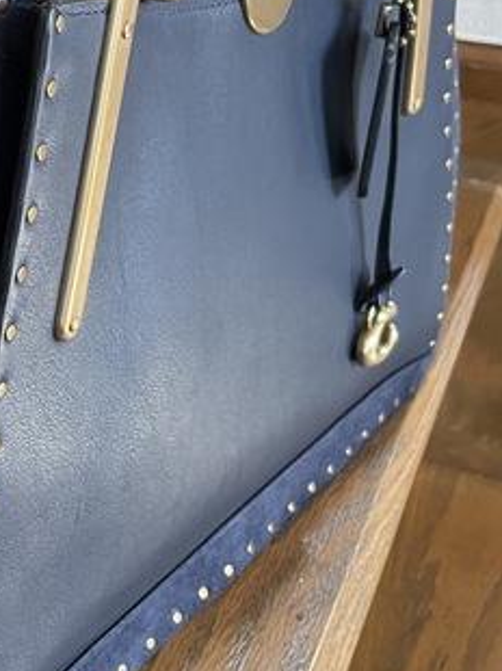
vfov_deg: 30.4
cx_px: -29
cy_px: 188
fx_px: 1220
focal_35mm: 63
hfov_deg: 22.2
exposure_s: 1/44
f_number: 1.6
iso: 500
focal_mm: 4.2
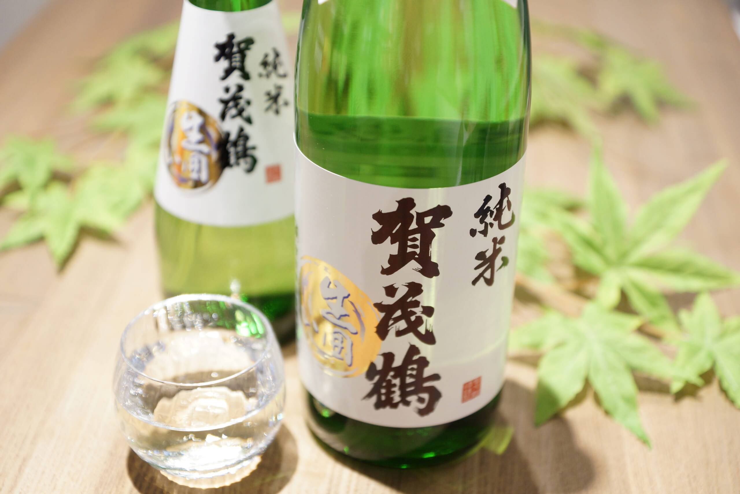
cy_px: 247
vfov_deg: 22.6
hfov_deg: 33.4
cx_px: 370
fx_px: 1233
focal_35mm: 60
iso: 400
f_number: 2.8
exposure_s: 1/80
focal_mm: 40
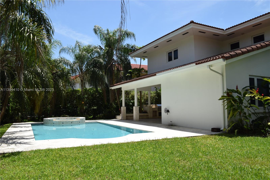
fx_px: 202
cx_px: 135
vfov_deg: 47.9
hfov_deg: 67.4
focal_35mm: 27
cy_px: 90
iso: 100
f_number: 9
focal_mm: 18
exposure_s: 1/200
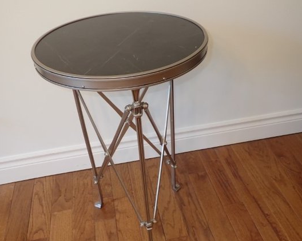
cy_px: 134
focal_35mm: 35
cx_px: 150
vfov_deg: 42.1
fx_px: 313
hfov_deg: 51.5
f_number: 2.3
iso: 200
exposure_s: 1/30
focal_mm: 5.4
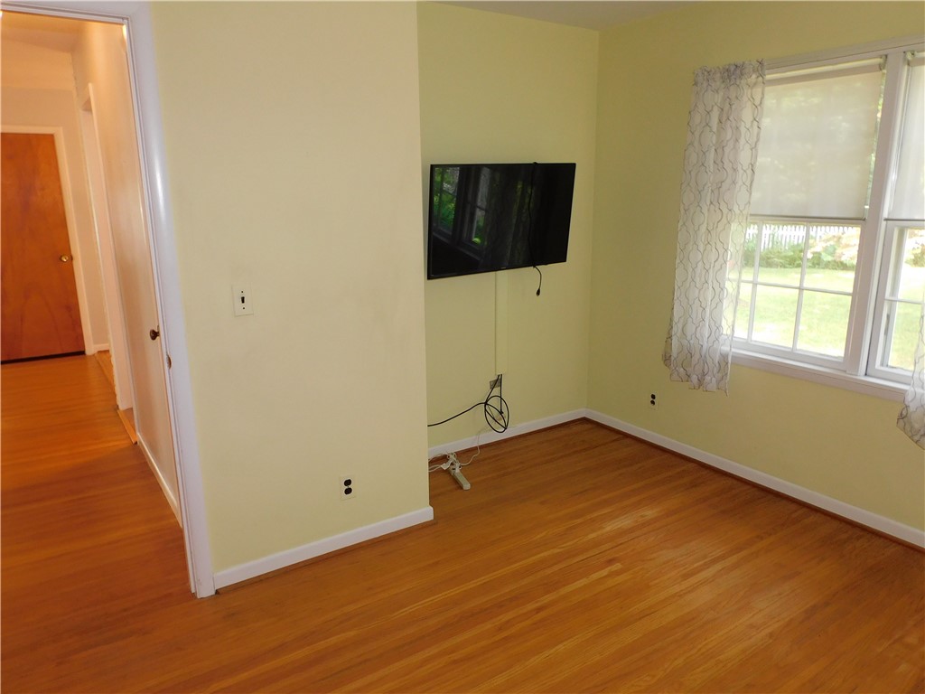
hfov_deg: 71.6
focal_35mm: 24
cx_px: 462
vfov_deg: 56.8
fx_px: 641
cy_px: 347
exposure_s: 1/30
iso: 200
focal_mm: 4.3
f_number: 3.3
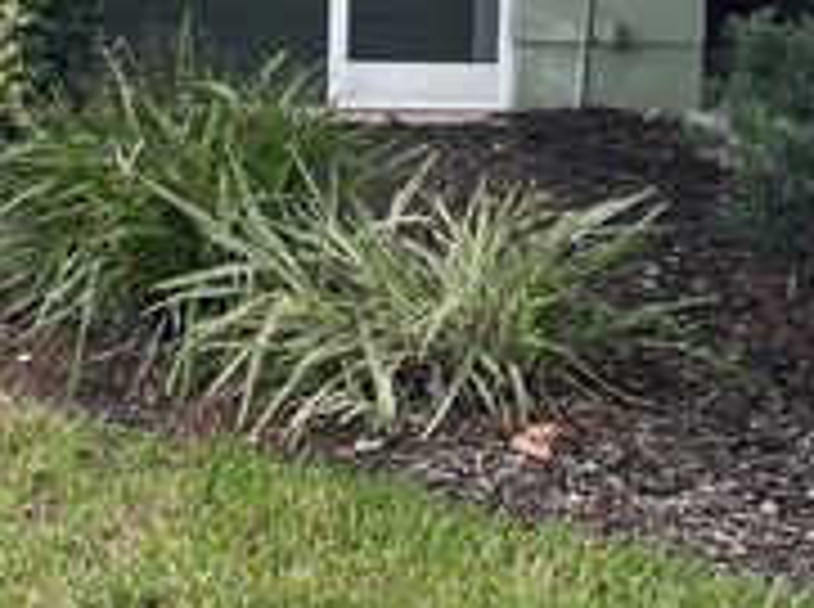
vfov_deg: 19.9
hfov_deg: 26.7
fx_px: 1690
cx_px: 184
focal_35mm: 72
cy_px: 52
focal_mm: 4.2
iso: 32
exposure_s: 1/254
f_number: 1.6
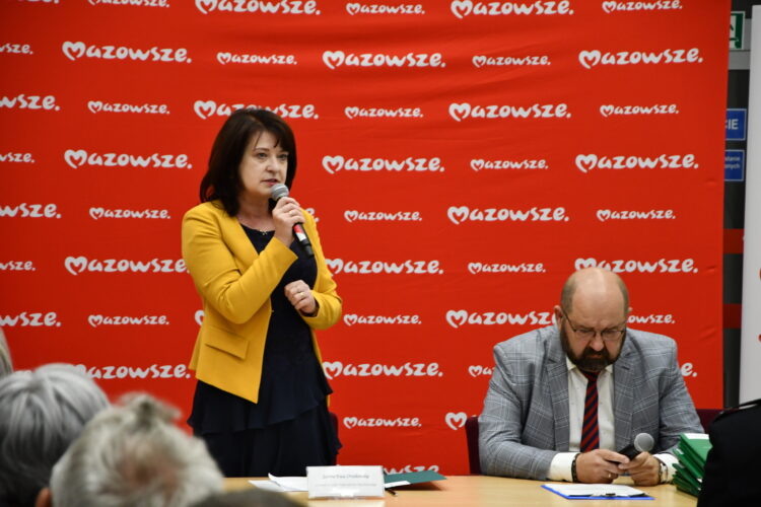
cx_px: 380
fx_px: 3319
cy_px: 254
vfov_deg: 8.7
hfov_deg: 13.1
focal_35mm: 157
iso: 1600
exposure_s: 1/100
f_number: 5.6
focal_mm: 105
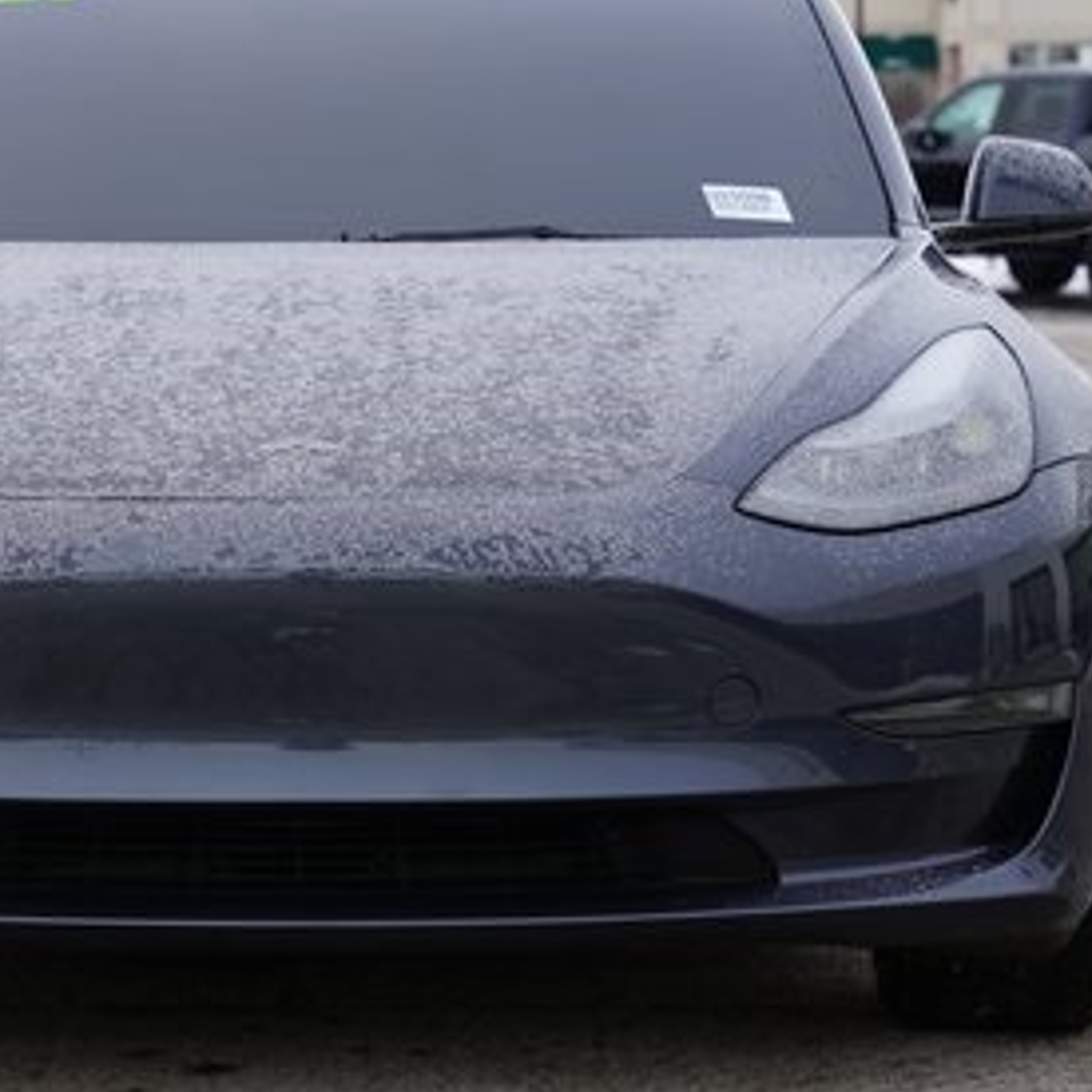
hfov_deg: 10.9
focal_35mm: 160
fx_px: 5710
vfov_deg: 10.9
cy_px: 359
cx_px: 306
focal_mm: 81
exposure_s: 1/100
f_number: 6.3
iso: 100
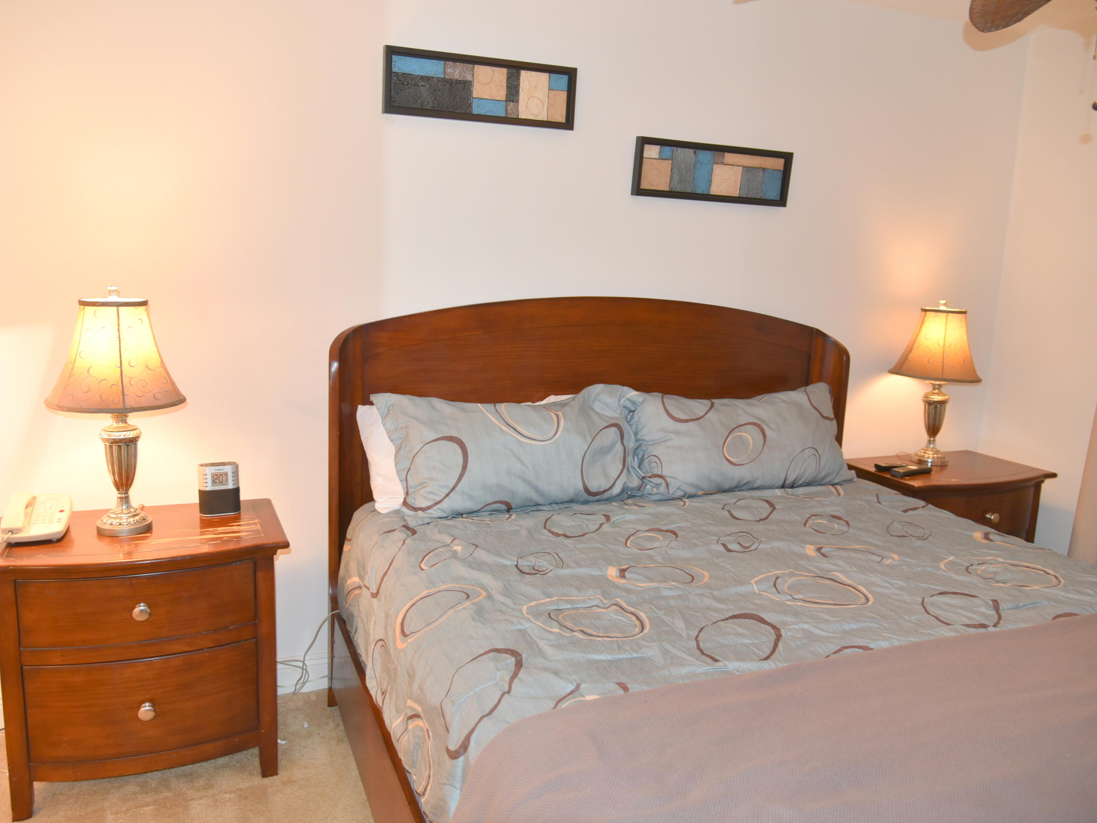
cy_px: 412
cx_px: 526
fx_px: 824
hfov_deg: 67.3
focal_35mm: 26
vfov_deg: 53.1
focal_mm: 24
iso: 900
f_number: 4
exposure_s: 1/60
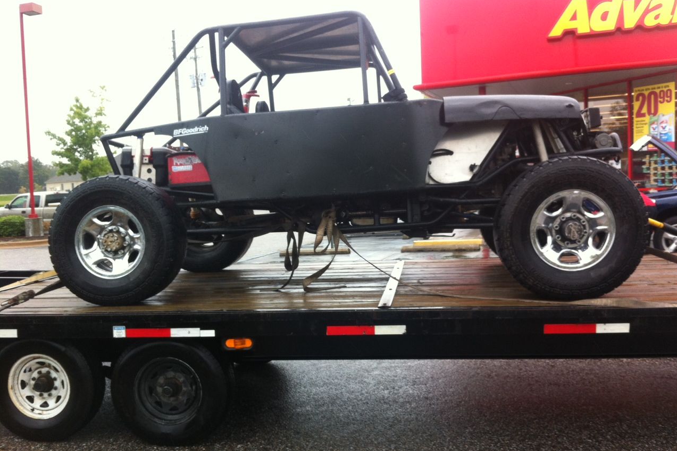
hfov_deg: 51.9
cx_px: 344
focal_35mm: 37
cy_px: 236
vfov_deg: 35.9
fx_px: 696
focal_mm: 3.85
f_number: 2.8
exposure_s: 1/167
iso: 80
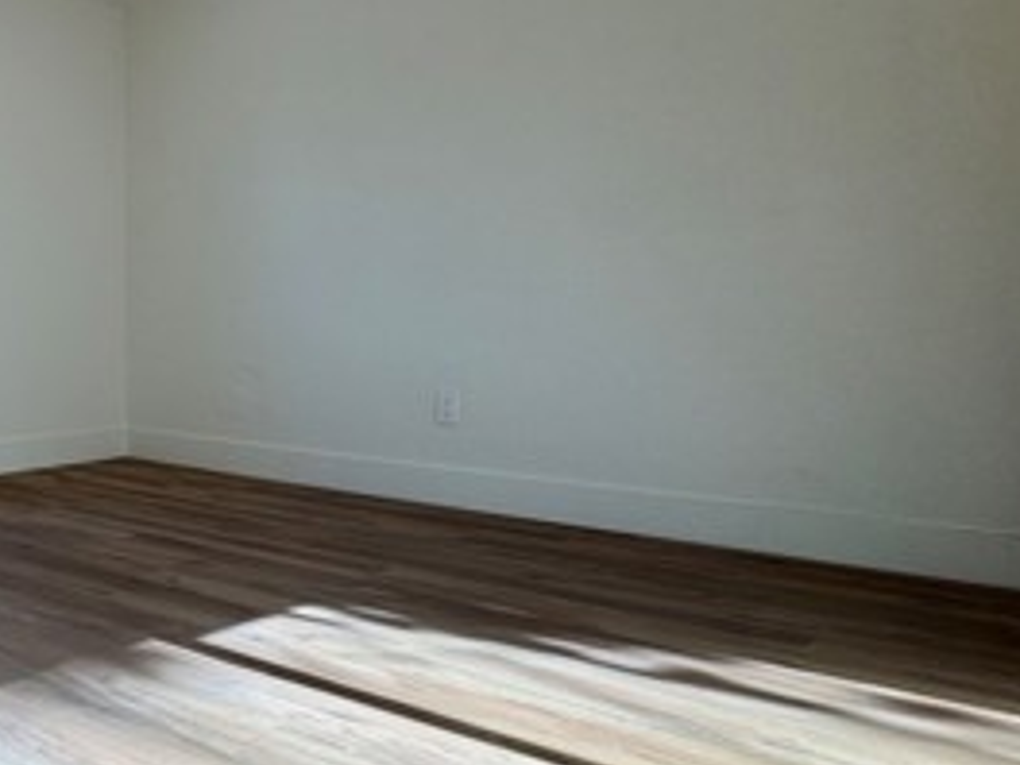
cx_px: -50
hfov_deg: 44.0
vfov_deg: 41.6
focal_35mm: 34
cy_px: 298
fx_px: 1002
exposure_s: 1/221
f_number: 2.2
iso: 40
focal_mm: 2.22
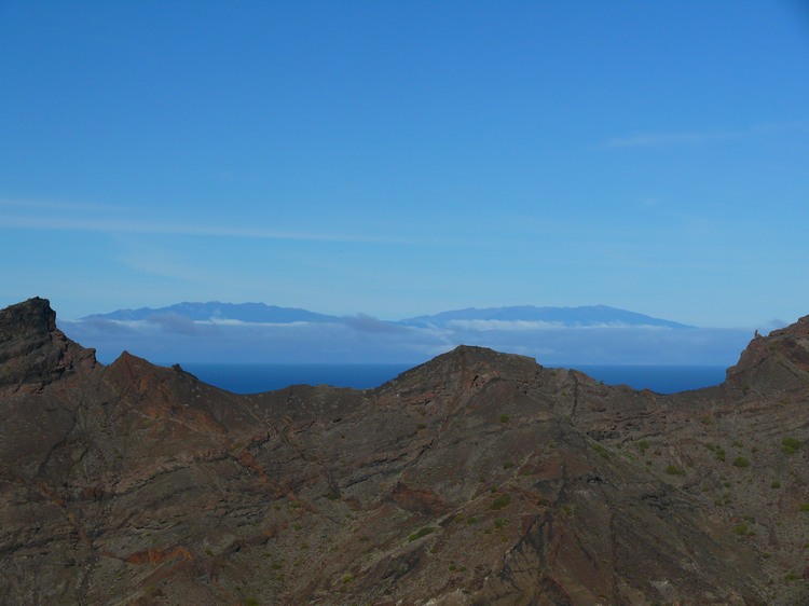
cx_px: 404
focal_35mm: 91
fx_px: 2126
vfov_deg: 16.2
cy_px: 303
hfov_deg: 21.5
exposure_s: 1/400
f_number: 5.6
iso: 100
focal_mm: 19.2
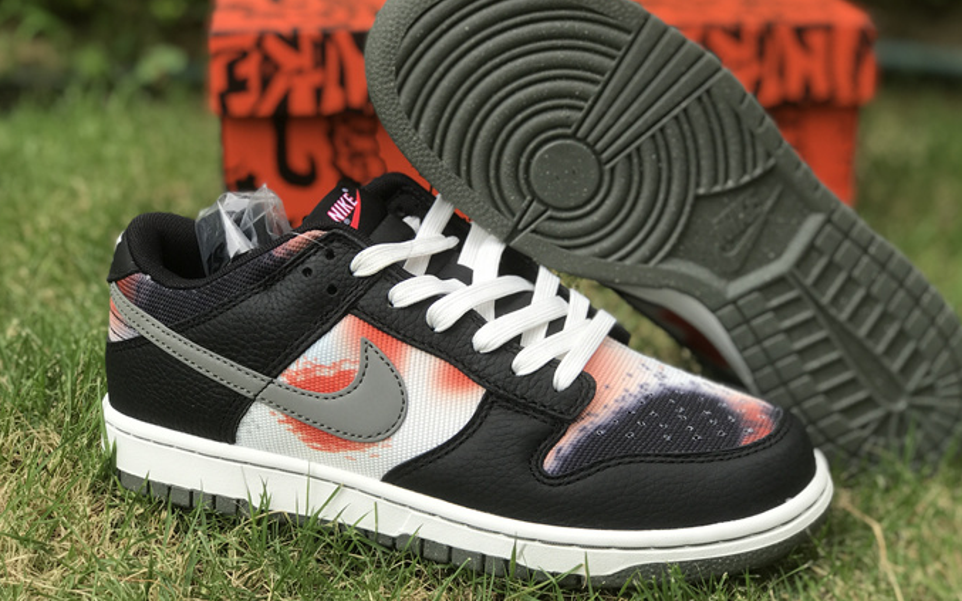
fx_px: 1730
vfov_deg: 19.7
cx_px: 517
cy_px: 308
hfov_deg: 31.1
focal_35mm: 66
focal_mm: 6.6
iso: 20
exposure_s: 1/195
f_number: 2.8
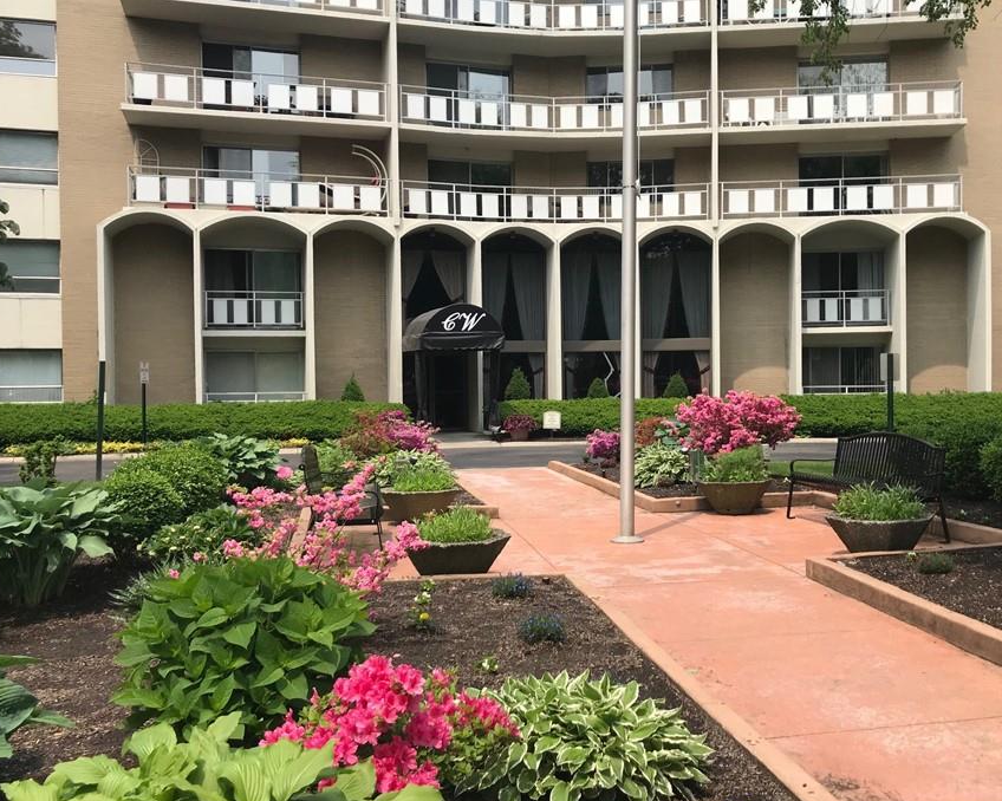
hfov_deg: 54.1
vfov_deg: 44.5
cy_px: 396
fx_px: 978
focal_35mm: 33
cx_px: 567
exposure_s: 1/1389
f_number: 1.8
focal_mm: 3.99
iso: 20
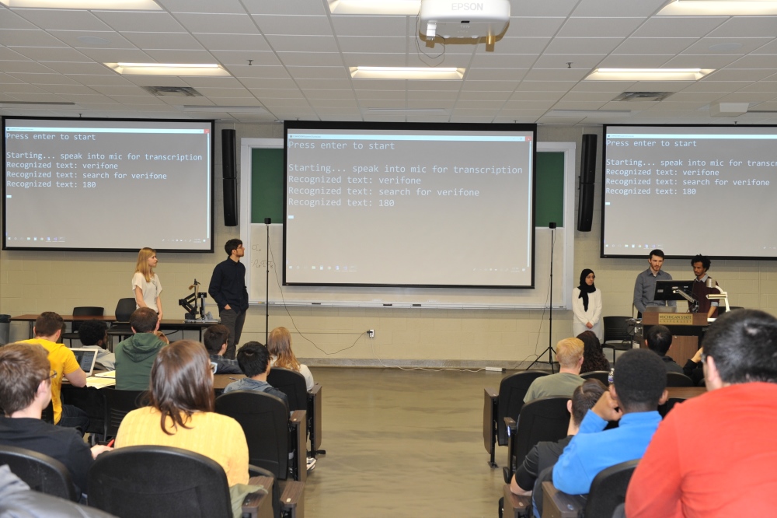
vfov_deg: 35.0
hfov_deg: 50.7
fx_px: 820
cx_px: 388
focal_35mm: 38
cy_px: 259
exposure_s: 1/60
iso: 1000
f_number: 5
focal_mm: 38
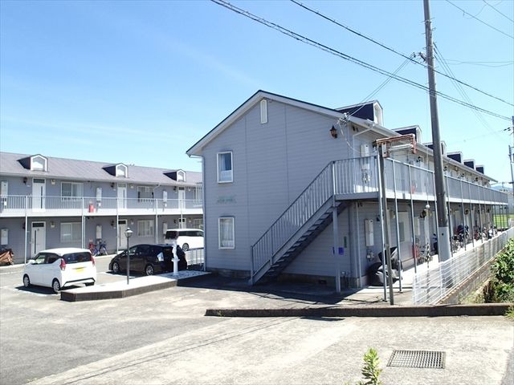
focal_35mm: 25
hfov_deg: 69.4
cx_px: 257
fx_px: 371
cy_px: 192
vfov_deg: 54.9
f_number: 2.8
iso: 100
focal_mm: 4.5
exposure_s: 1/800
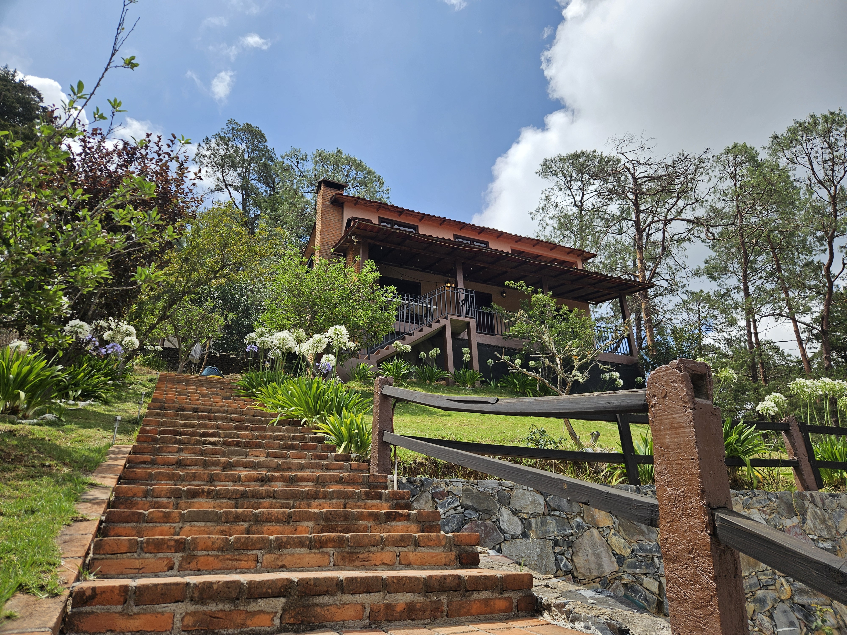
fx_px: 563
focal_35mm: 23
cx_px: 424
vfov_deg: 58.9
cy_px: 318
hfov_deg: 73.9
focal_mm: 5.4
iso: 25
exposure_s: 1/2483
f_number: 1.8
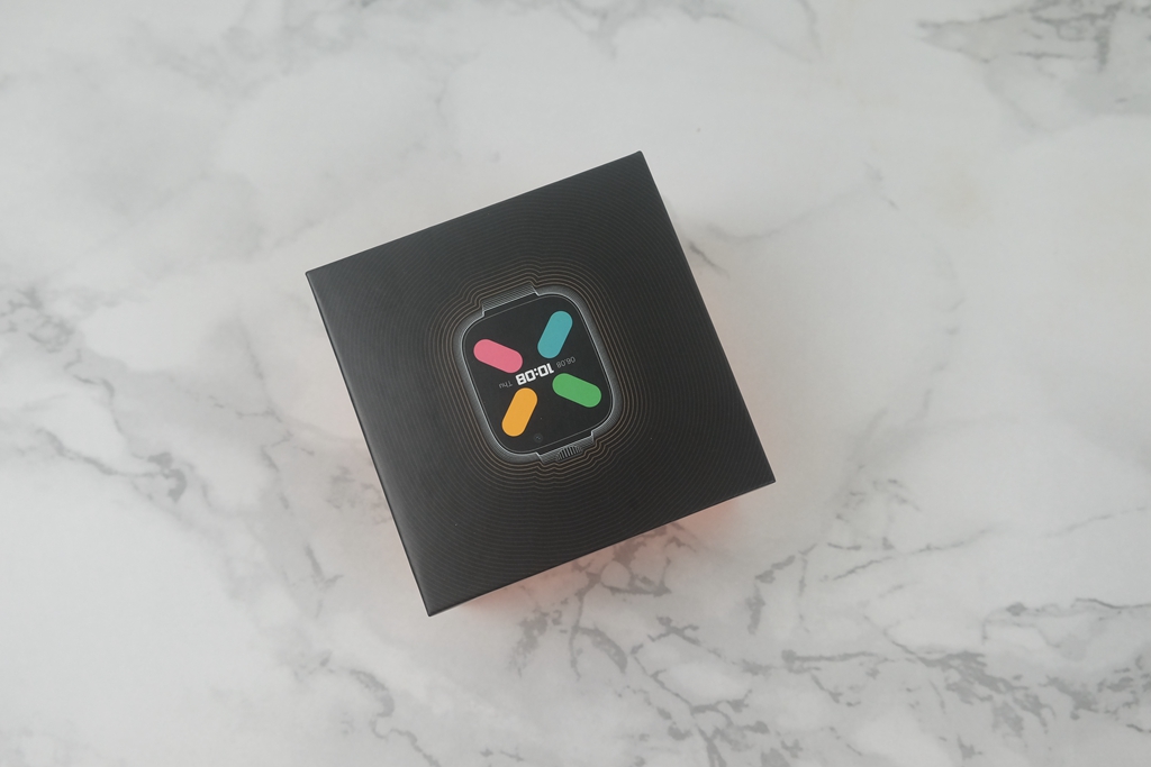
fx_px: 1055
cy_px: 384
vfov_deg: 40.0
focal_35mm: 33
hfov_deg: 57.2
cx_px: 576
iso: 640
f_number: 5.6
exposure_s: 1/60
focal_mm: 22.3
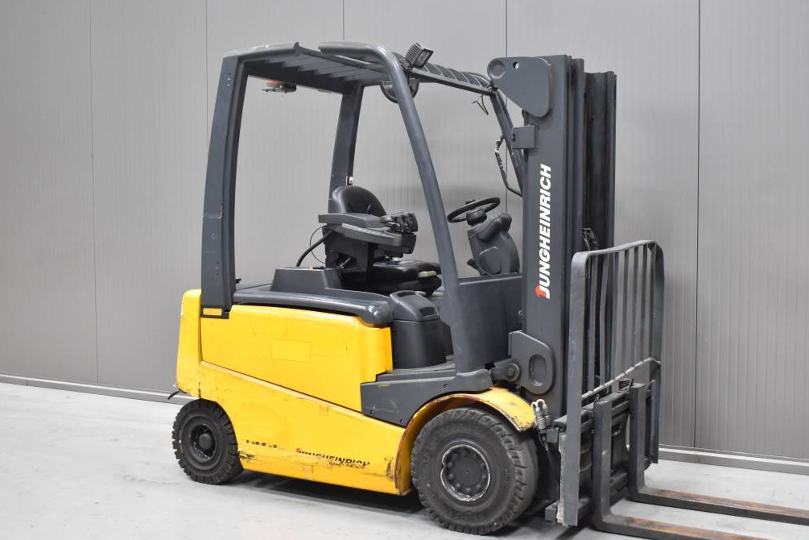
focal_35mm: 43
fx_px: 966
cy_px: 280
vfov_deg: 31.2
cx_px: 461
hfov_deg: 45.3
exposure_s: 1/40
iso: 1600
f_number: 4.5
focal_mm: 24
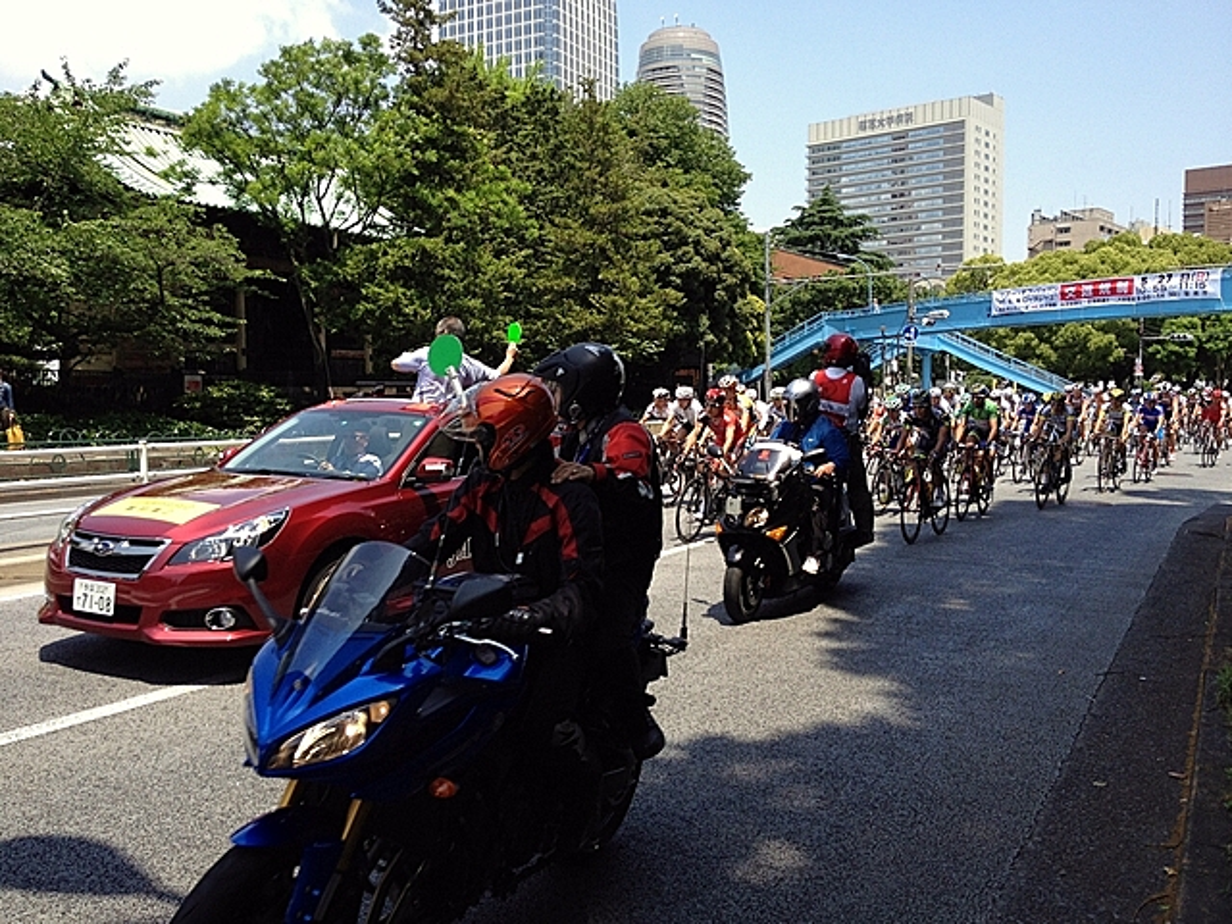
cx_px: 616
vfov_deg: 40.7
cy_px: 462
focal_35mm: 35
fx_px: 1246
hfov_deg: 52.6
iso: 64
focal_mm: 4.28
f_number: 2.4
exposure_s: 1/951
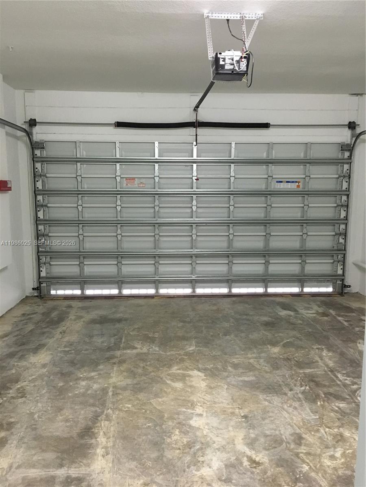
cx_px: 183
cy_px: 244
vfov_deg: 61.7
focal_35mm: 29
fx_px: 409
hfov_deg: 48.2
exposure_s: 1/25
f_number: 2.2
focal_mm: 4.15
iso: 200
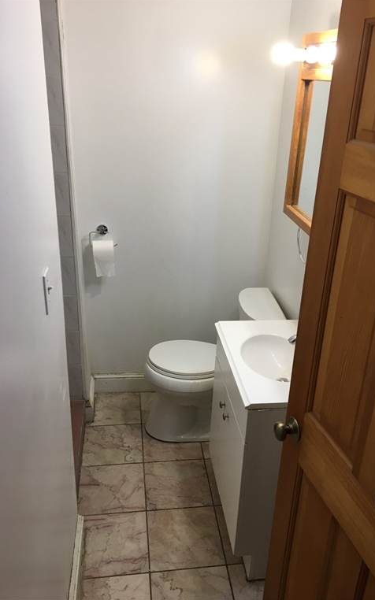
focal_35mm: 31
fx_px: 507
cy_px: 299
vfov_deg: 61.2
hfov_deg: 40.5
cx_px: 214
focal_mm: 4.15
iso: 32
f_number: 2.2
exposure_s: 1/40
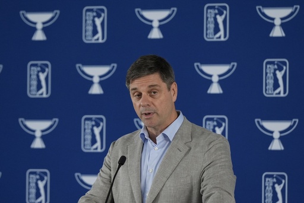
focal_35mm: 300
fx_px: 2535
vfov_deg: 4.6
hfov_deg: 6.9
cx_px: 152
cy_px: 102
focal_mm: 200
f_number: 3.5
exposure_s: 1/640
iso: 2500
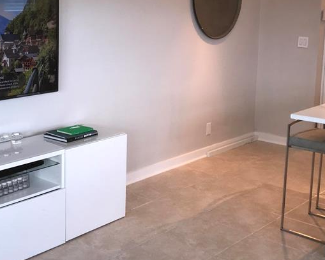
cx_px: 146
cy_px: 106
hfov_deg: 34.1
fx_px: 529
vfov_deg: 27.6
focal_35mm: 55
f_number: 1.8
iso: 20
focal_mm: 3.99
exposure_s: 1/40
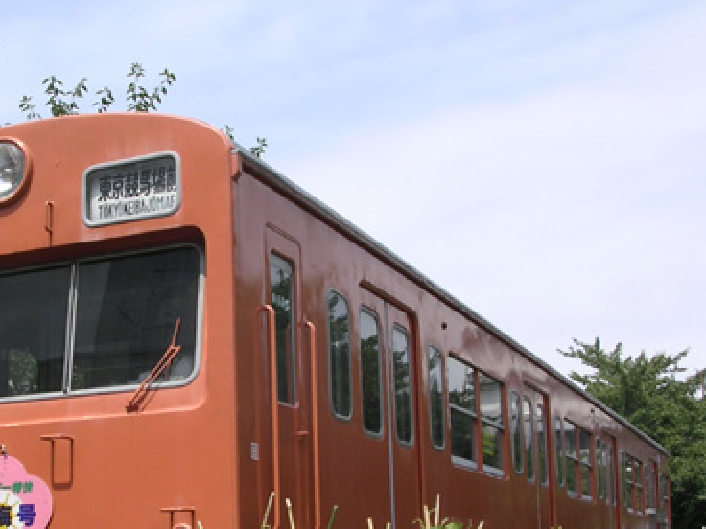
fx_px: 1265
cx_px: 215
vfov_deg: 23.4
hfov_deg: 30.9
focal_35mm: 62
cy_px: 393
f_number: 5.6
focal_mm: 5.8
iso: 100
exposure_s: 1/248
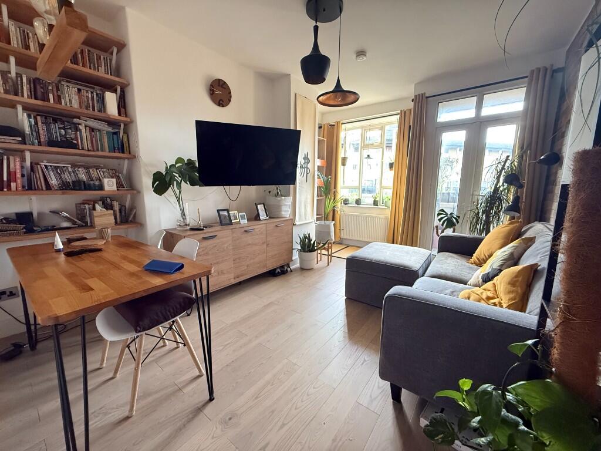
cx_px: 300
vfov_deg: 85.7
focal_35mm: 14
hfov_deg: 102.1
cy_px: 226
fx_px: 243
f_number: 2.2
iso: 640
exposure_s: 1/60
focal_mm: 2.22
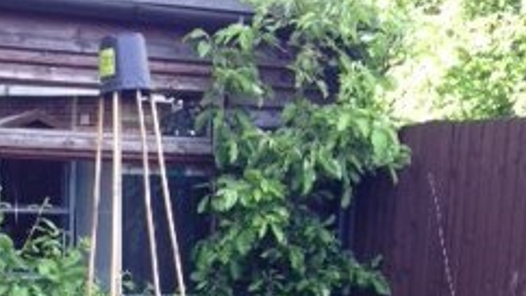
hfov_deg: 22.6
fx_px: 1311
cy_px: 641
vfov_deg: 11.3
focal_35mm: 94
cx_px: 197
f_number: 2.4
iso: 80
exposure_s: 1/120
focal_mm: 4.12
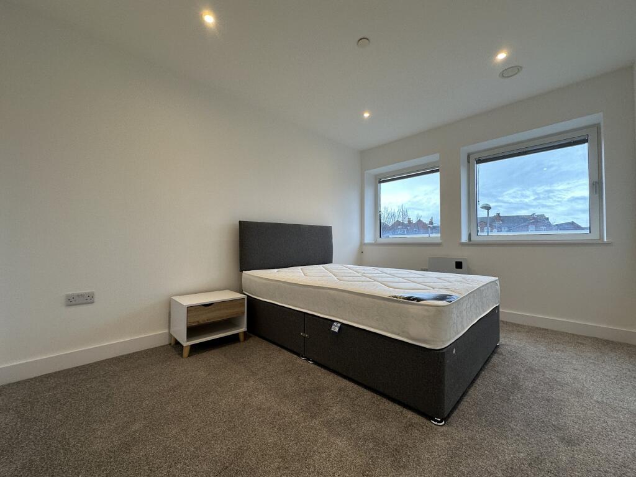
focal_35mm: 14
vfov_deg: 85.7
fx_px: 257
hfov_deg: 102.1
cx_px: 318
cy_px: 238
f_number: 2.2
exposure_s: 1/100
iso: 100
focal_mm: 2.22
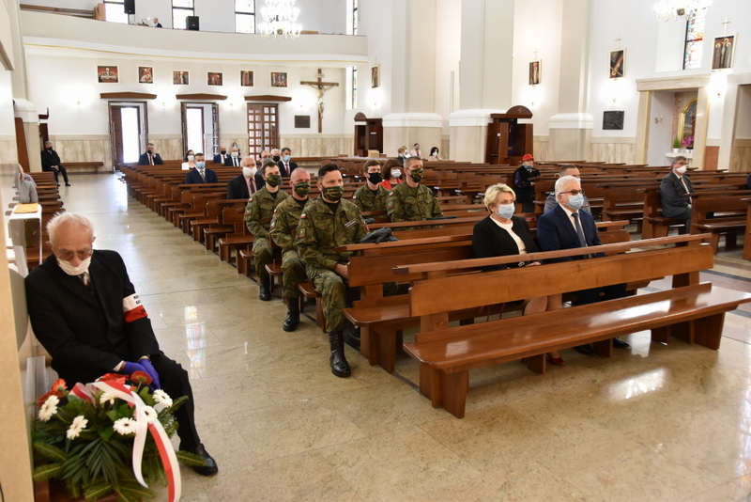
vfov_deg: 43.6
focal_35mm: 30
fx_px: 626
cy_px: 251
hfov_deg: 61.9
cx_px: 376
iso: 800
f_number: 3.5
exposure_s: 1/30
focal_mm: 20
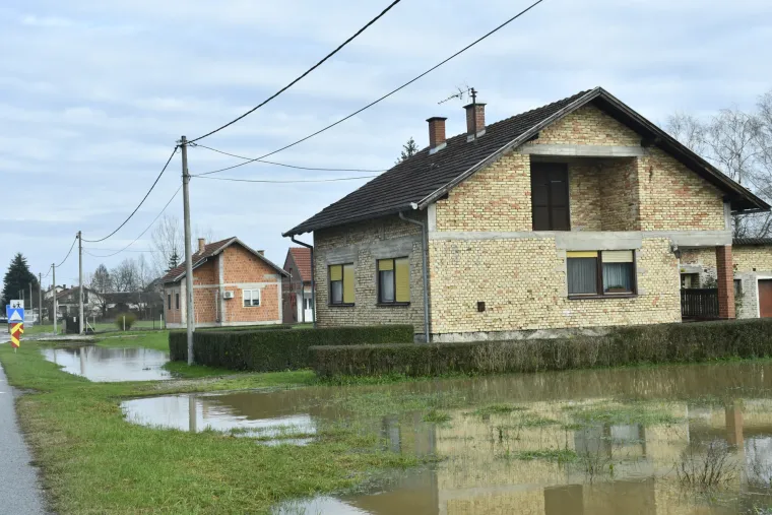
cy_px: 258
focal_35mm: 51
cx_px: 386
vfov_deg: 26.5
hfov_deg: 38.9
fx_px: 1094
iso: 640
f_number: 11
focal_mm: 34
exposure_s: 1/500
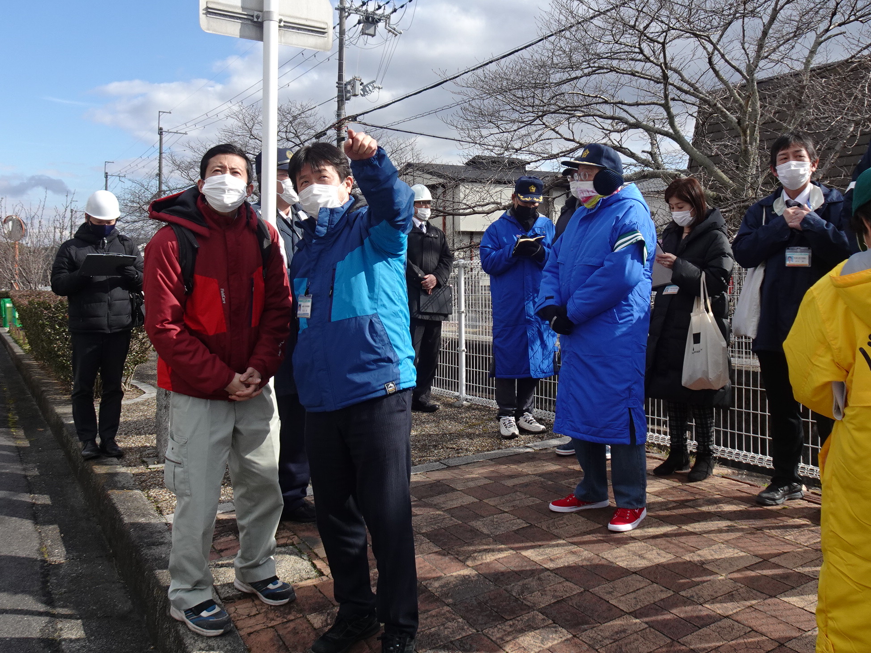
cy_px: 244
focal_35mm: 32
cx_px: 473
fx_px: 805
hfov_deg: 56.7
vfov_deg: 43.8
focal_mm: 4.25
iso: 80
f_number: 3.5
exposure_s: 1/640
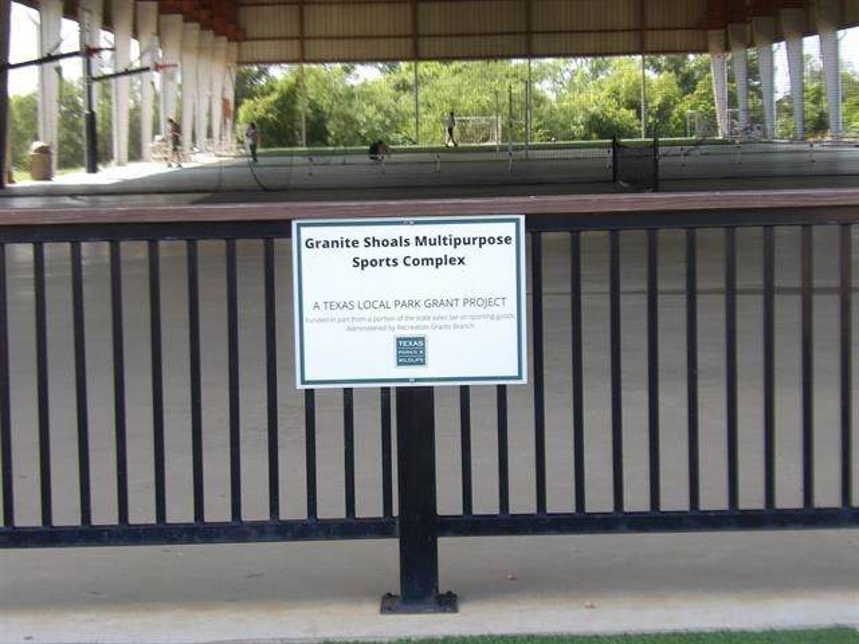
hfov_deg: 23.0
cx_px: 430
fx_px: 2109
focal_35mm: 85
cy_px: 322
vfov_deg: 17.4
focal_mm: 15.3
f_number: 4.1
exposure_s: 1/138
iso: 100
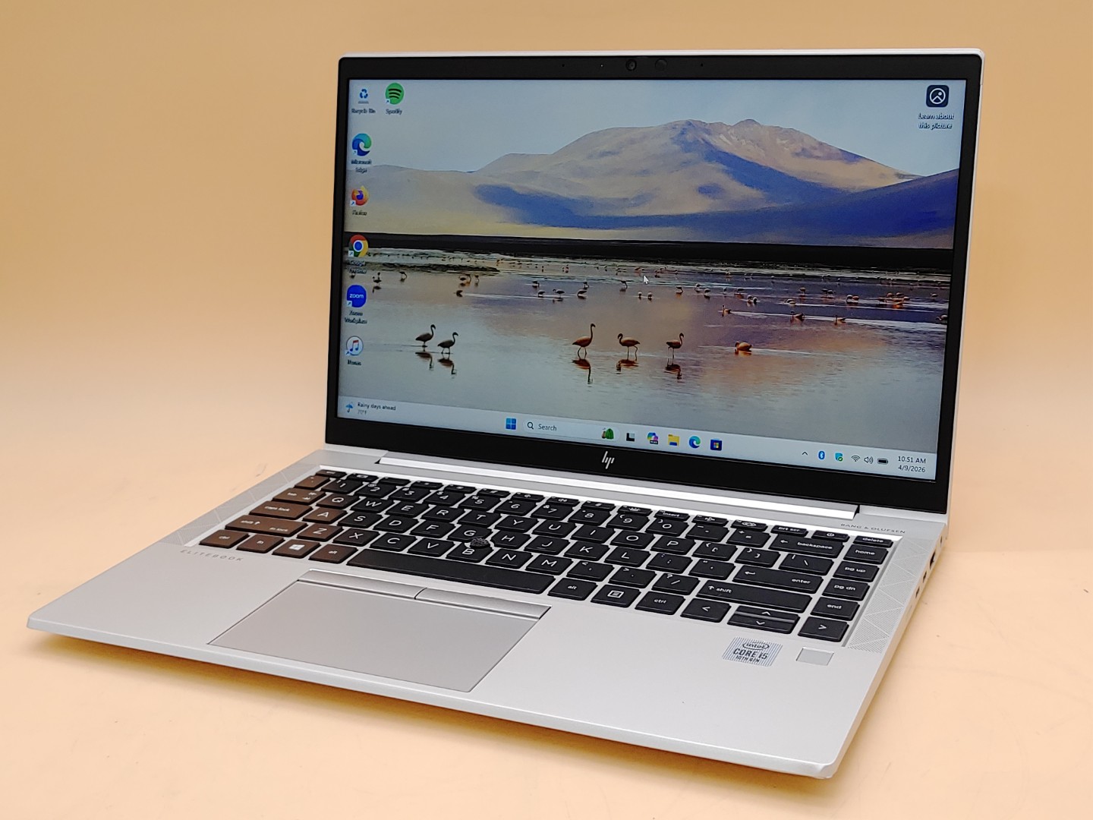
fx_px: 1389
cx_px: 546
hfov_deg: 42.9
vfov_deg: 32.9
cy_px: 410
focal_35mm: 44
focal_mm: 4.36
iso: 50
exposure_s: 1/99
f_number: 1.8
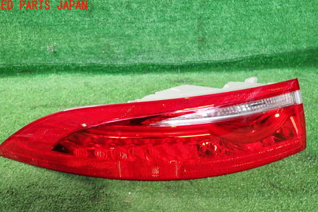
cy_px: 125
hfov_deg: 57.2
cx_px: 154
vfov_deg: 39.8
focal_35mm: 33
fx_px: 291
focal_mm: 5.4
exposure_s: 1/30
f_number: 2.3
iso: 400
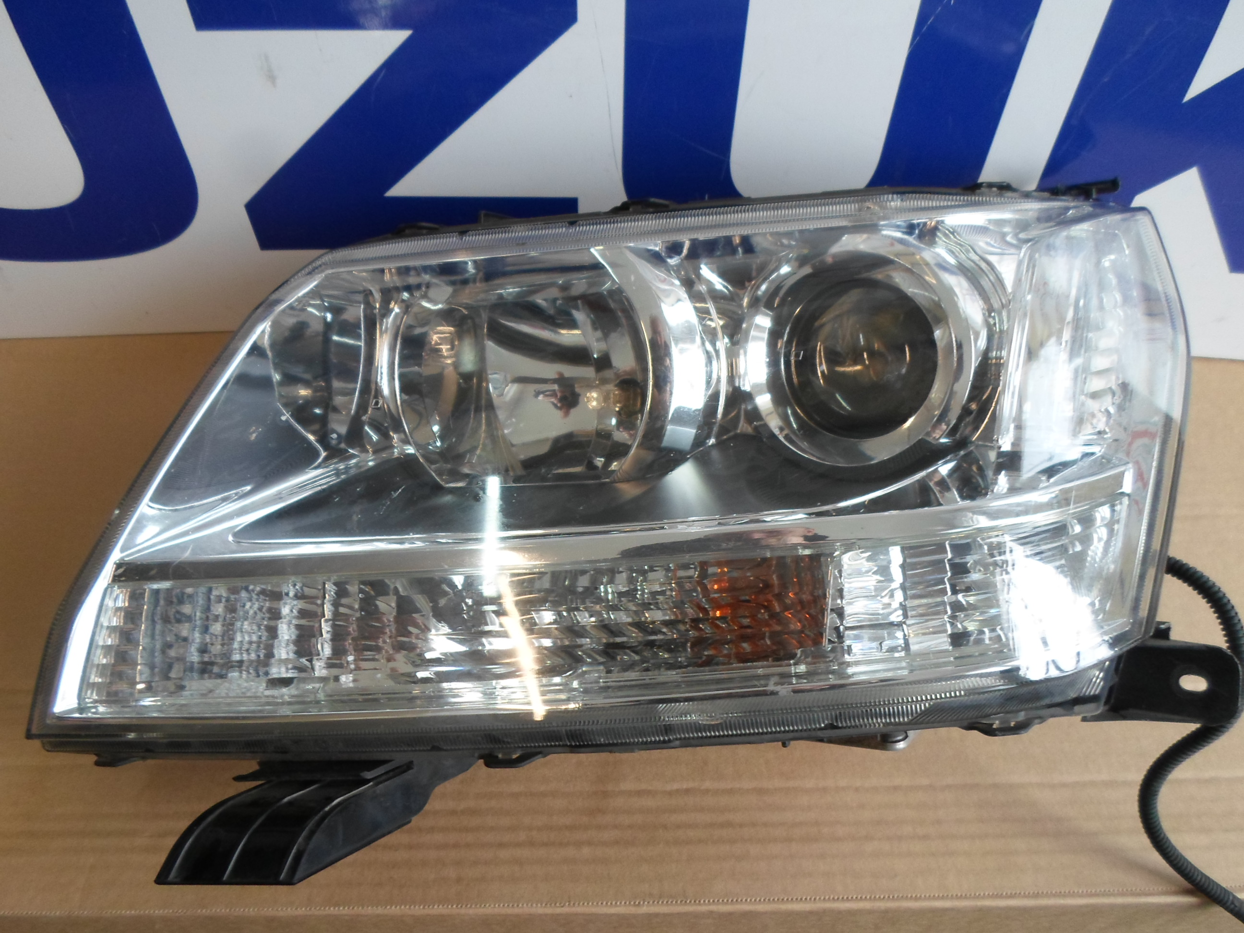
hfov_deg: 69.4
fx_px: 898
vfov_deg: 54.9
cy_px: 466
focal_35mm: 25
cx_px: 622
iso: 100
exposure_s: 1/30
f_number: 2.5
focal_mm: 4.5
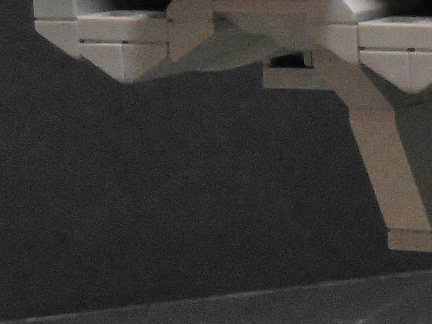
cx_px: 895
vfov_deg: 7.4
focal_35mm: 196
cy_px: -167
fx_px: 2446
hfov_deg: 9.4
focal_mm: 7.8
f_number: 3.9
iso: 400
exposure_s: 1/25
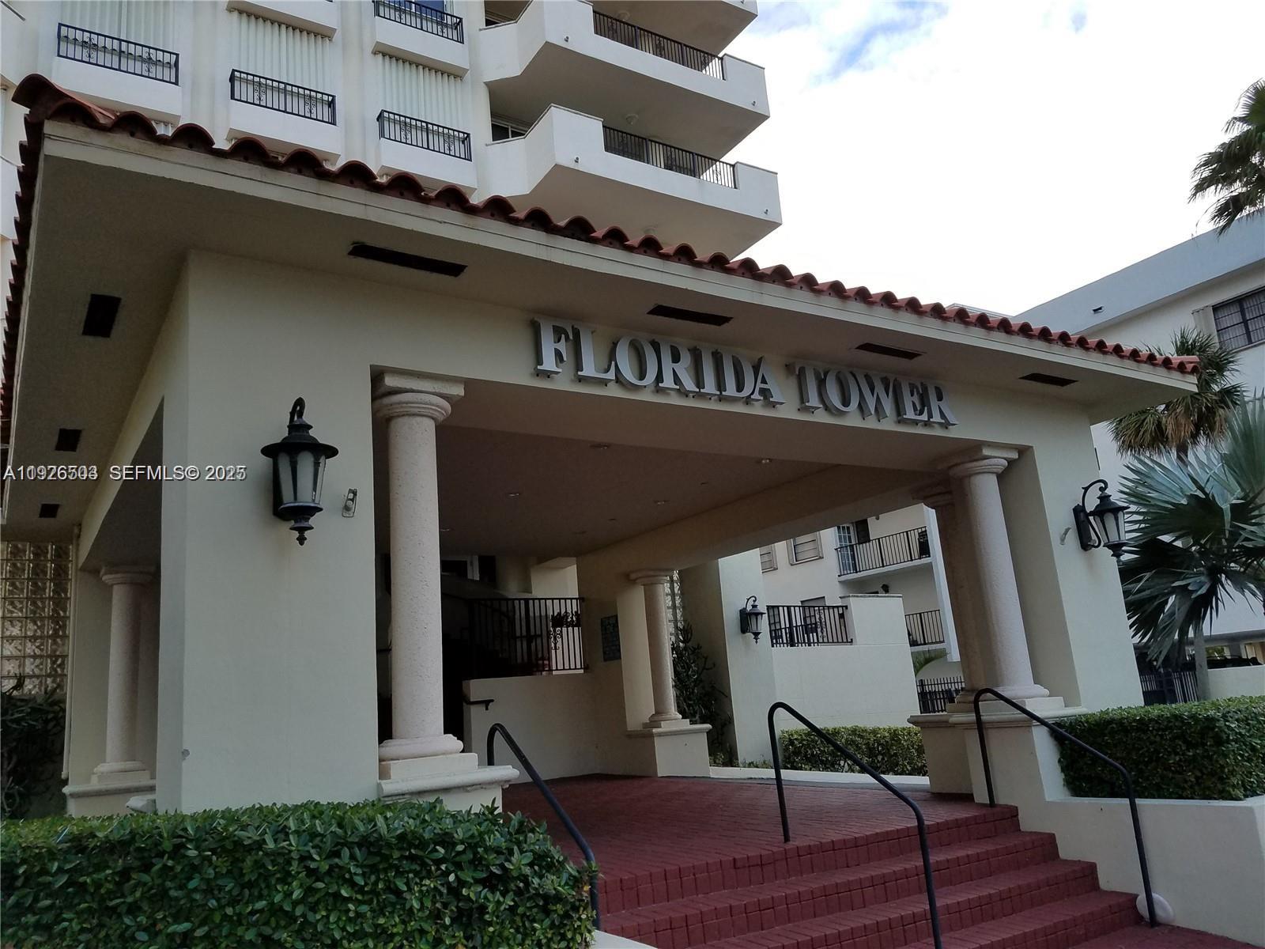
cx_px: 632
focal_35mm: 26
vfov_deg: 53.1
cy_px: 474
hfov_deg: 67.3
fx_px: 950
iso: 40
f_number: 1.7
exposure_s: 1/686
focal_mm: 4.2
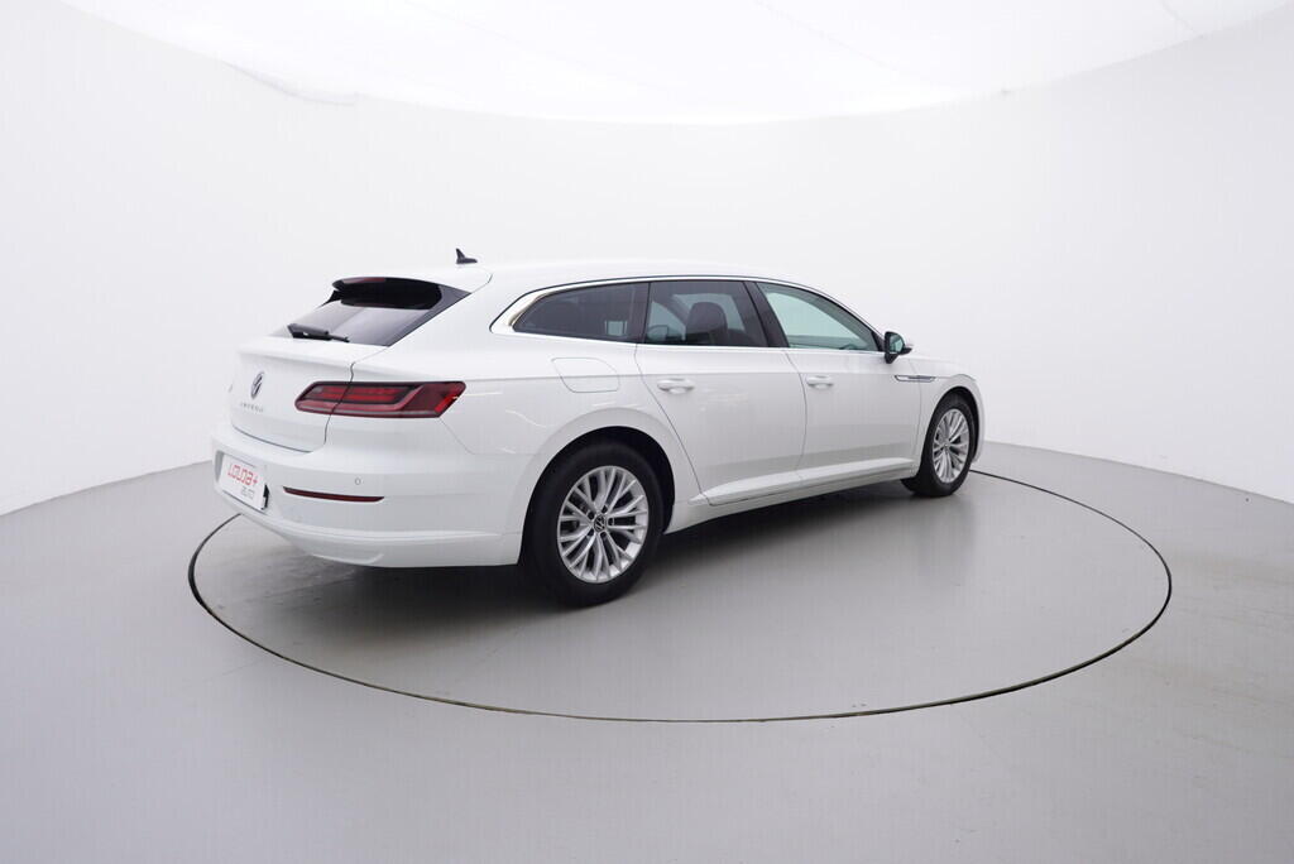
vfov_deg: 56.2
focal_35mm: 22
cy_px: 432
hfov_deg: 77.3
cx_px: 647
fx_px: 809
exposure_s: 1/80
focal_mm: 15
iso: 200
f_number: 5
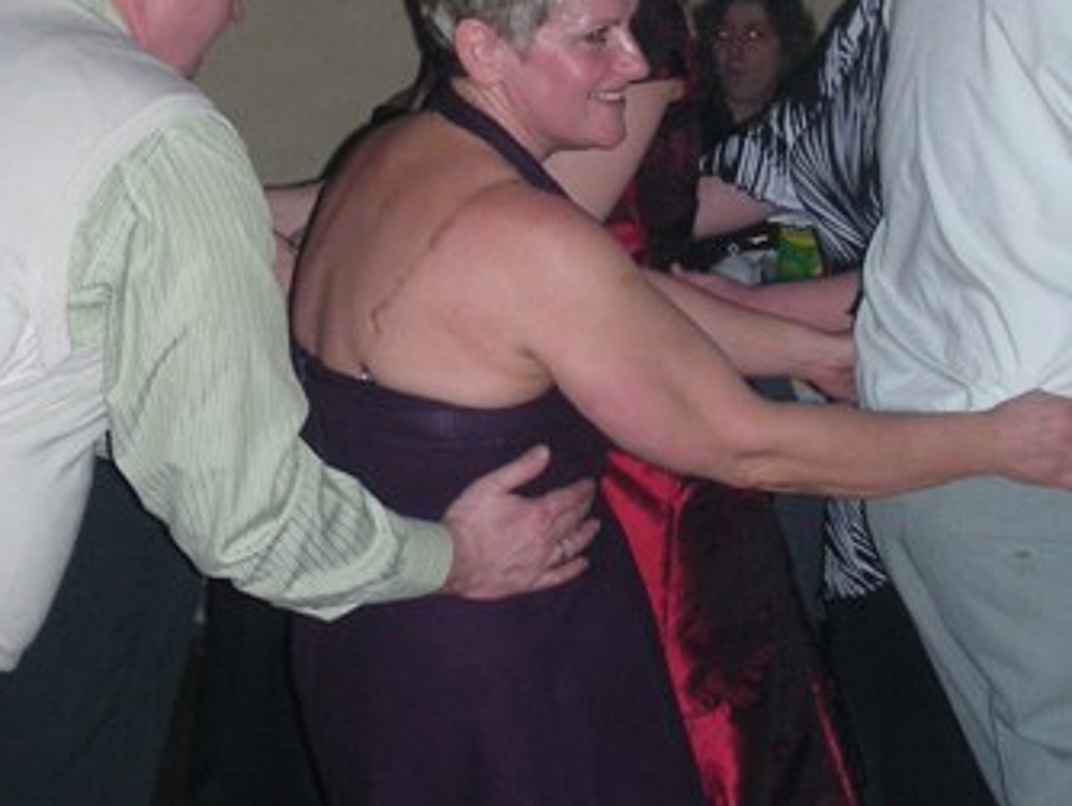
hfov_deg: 21.5
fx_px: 2820
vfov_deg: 16.2
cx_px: 430
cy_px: 270
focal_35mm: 91
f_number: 3.5
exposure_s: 1/60
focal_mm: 6.3
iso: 150
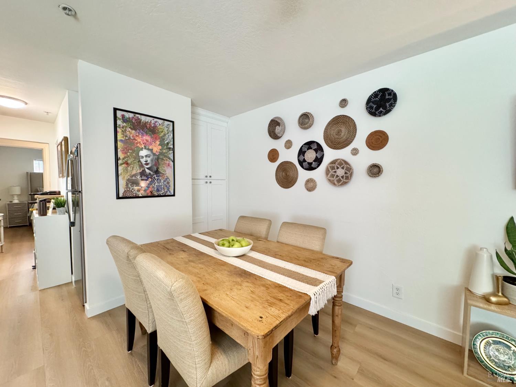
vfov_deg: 85.7
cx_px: 258
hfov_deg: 102.1
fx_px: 209
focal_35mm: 14
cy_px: 194
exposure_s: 1/120
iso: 320
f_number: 2.2
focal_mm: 2.22
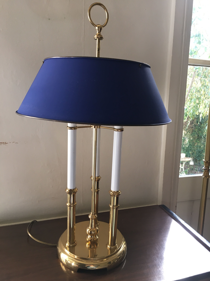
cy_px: 140
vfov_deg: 61.7
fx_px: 235
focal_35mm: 29
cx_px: 105
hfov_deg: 48.2
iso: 32
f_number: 2.2
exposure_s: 1/33
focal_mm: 4.15
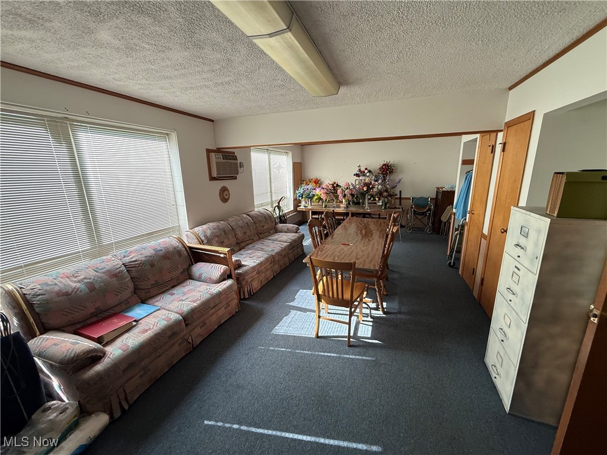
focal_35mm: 14
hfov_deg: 102.1
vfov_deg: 85.7
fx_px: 245
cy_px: 228
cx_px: 304
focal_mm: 2.22
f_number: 2.2
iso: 160
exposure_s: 1/99
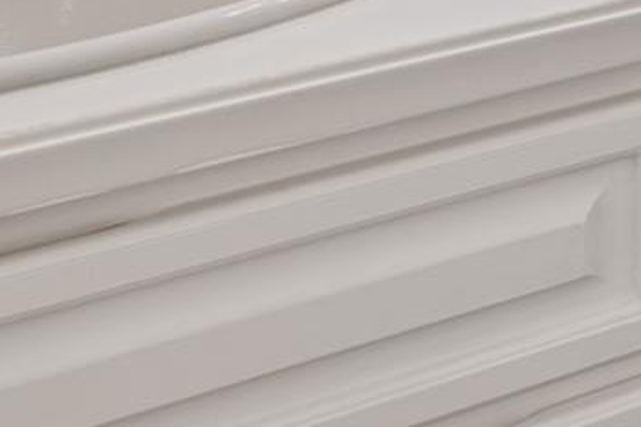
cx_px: 1493
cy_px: -653
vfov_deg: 12.4
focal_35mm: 82
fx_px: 1459
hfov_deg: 15.4
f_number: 8
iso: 250
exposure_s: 1/1.67
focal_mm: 14
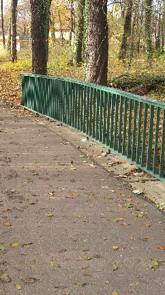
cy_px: 149
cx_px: 36
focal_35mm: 56
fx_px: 436
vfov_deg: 37.2
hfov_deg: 21.2
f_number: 2.8
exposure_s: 1/160
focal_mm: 7.9
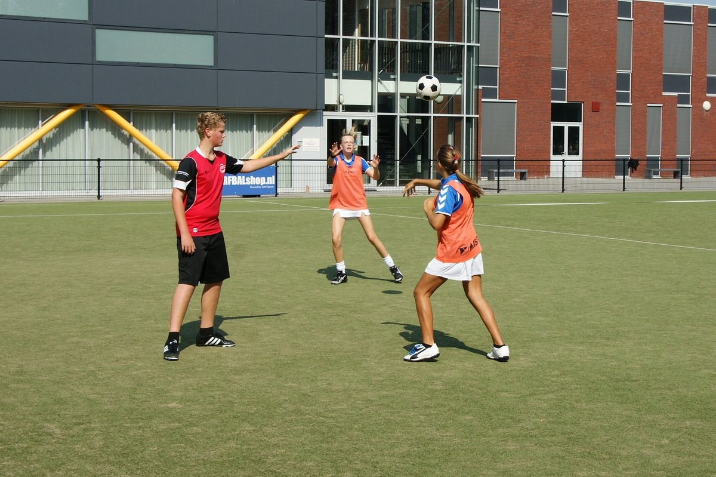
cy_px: 238
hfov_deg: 43.6
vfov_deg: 29.8
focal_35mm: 45
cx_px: 358
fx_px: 895
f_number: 10
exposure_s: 1/400
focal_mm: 30
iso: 200
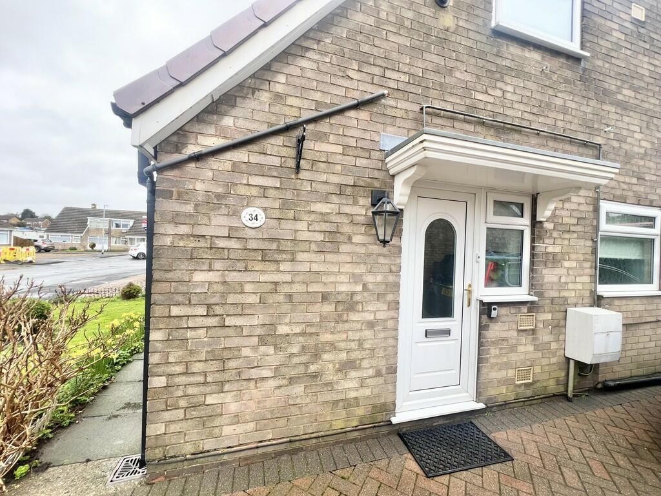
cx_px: 330
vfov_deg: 89.9
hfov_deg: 106.2
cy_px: 248
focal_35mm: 13
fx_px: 248
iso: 50
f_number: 1.8
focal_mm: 1.57
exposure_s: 1/99
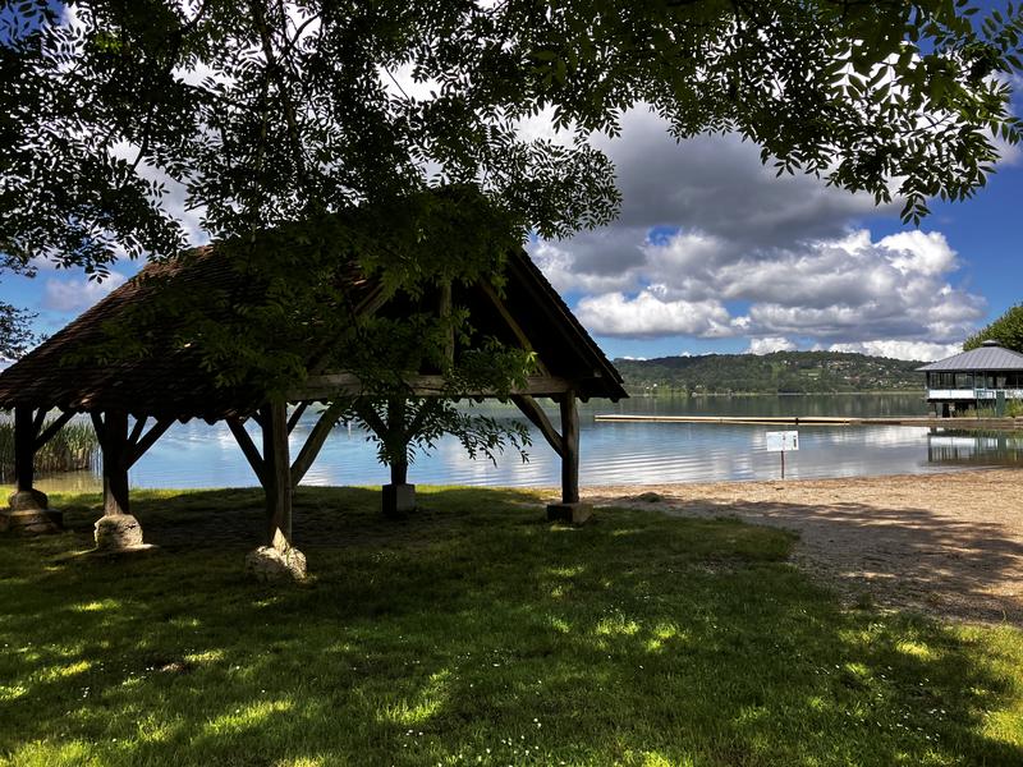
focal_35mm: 28
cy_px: 384
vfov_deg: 49.7
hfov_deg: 63.4
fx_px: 827
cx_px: 512
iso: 32
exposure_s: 1/1736
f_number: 1.8
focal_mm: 3.99
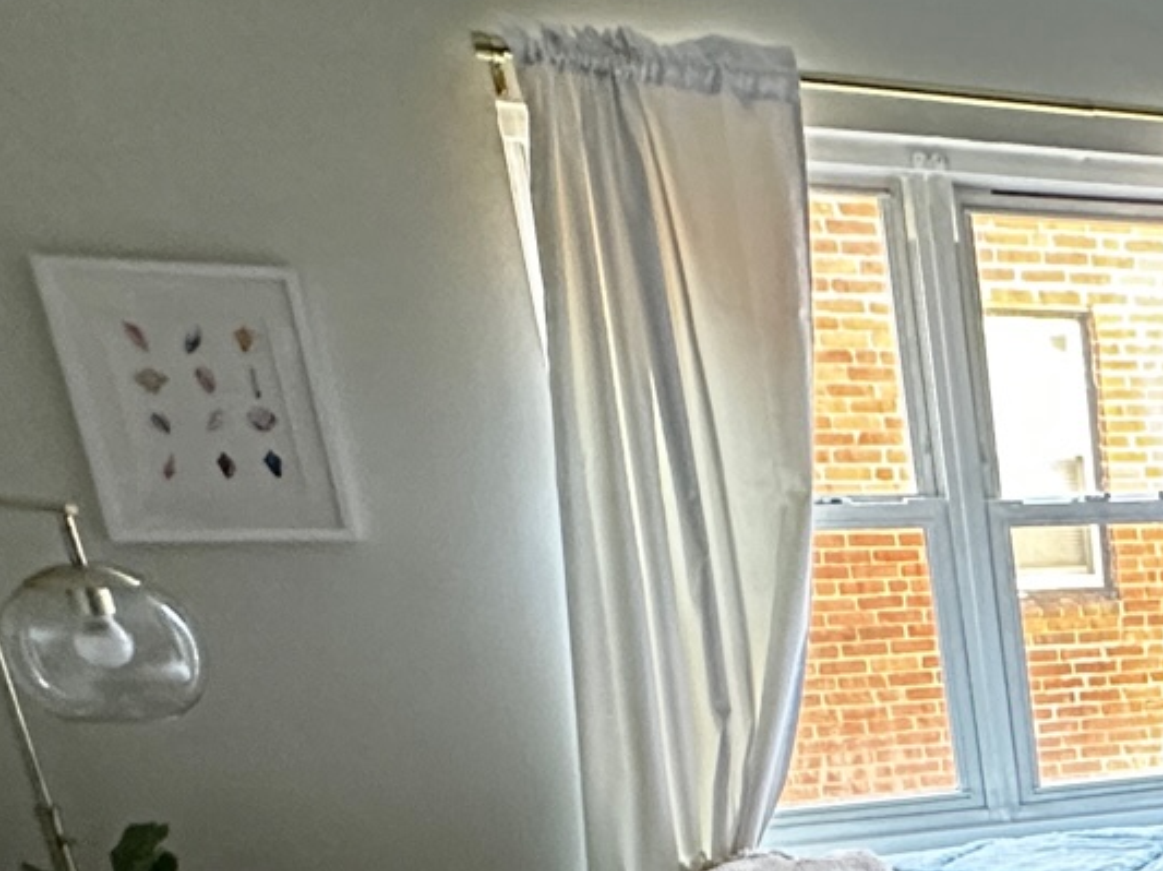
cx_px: 1602
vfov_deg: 24.1
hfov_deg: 28.1
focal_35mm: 53
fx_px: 1779
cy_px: 1129
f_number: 2.2
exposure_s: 1/60
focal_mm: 2.22
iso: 640
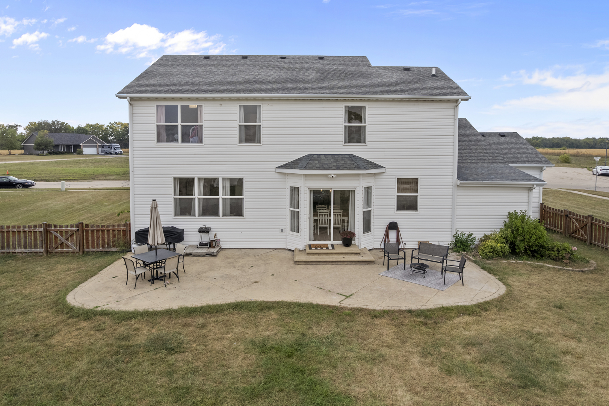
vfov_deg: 57.2
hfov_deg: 78.6
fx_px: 372
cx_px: 304
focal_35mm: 22
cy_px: 203
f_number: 2.8
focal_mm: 8.38
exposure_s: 1/320
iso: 100
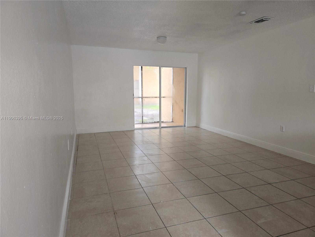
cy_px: 118
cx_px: 158
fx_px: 209
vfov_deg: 58.9
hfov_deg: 73.9
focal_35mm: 23
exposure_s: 1/60
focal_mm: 5.4
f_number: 1.8
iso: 80
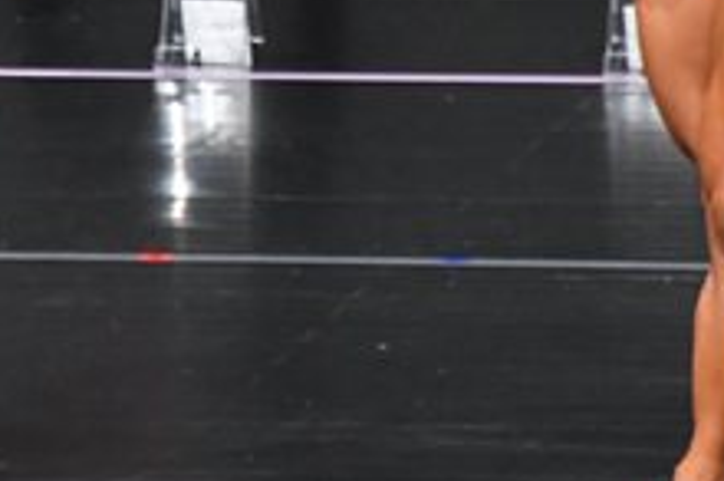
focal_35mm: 1006
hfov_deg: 2.1
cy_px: -152
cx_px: 107
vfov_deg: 1.4
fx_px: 20202
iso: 5000
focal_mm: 190
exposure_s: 1/400
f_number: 5.6
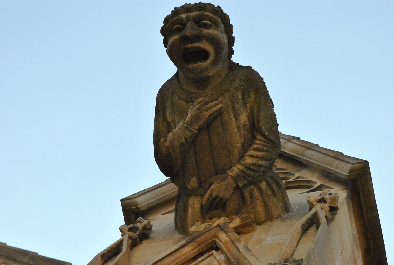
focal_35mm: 153
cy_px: 132
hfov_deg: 13.4
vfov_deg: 9.0
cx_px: 197
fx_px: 1678
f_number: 9
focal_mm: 102
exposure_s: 1/1250
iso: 1600
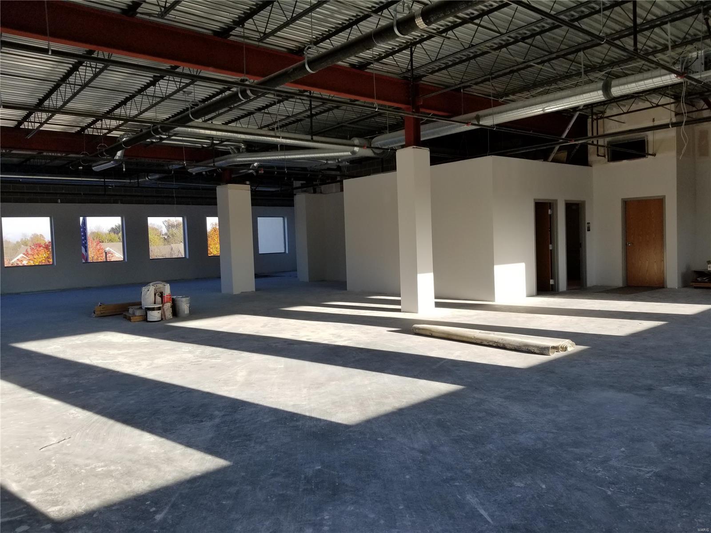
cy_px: 266
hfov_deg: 67.3
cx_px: 356
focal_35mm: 26
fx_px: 534
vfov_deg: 53.1
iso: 50
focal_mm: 4.3
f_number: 1.7
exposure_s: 1/586
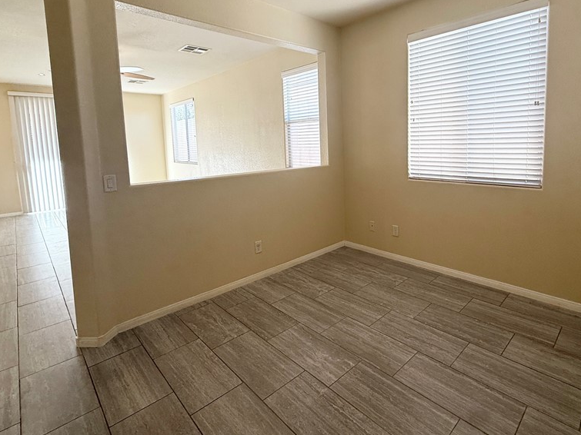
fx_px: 319
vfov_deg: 67.8
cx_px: 329
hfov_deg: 84.2
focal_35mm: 19
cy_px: 169
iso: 80
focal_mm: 2.22
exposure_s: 1/120
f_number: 2.2
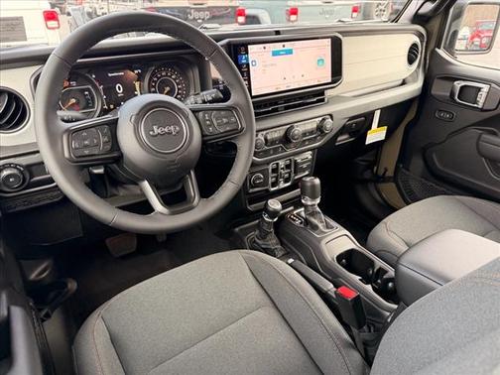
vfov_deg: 56.8
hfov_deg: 71.6
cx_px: 250
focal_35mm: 24
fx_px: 347
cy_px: 188
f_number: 1.78
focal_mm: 6.76
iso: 200
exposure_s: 1/133
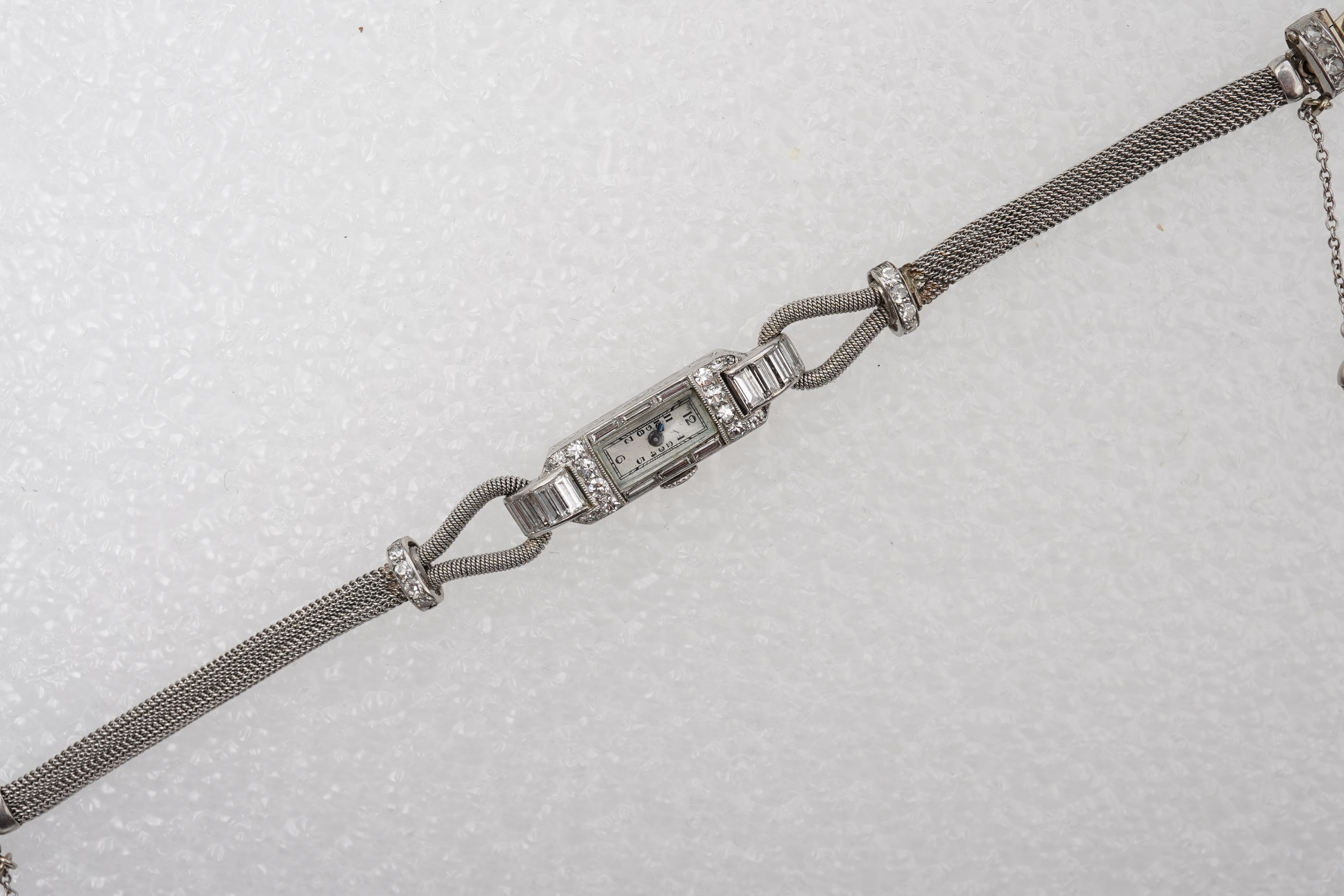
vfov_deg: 29.9
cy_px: 448
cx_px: 672
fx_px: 1680
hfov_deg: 43.6
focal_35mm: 45
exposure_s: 1/125
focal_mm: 30
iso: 500
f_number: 18
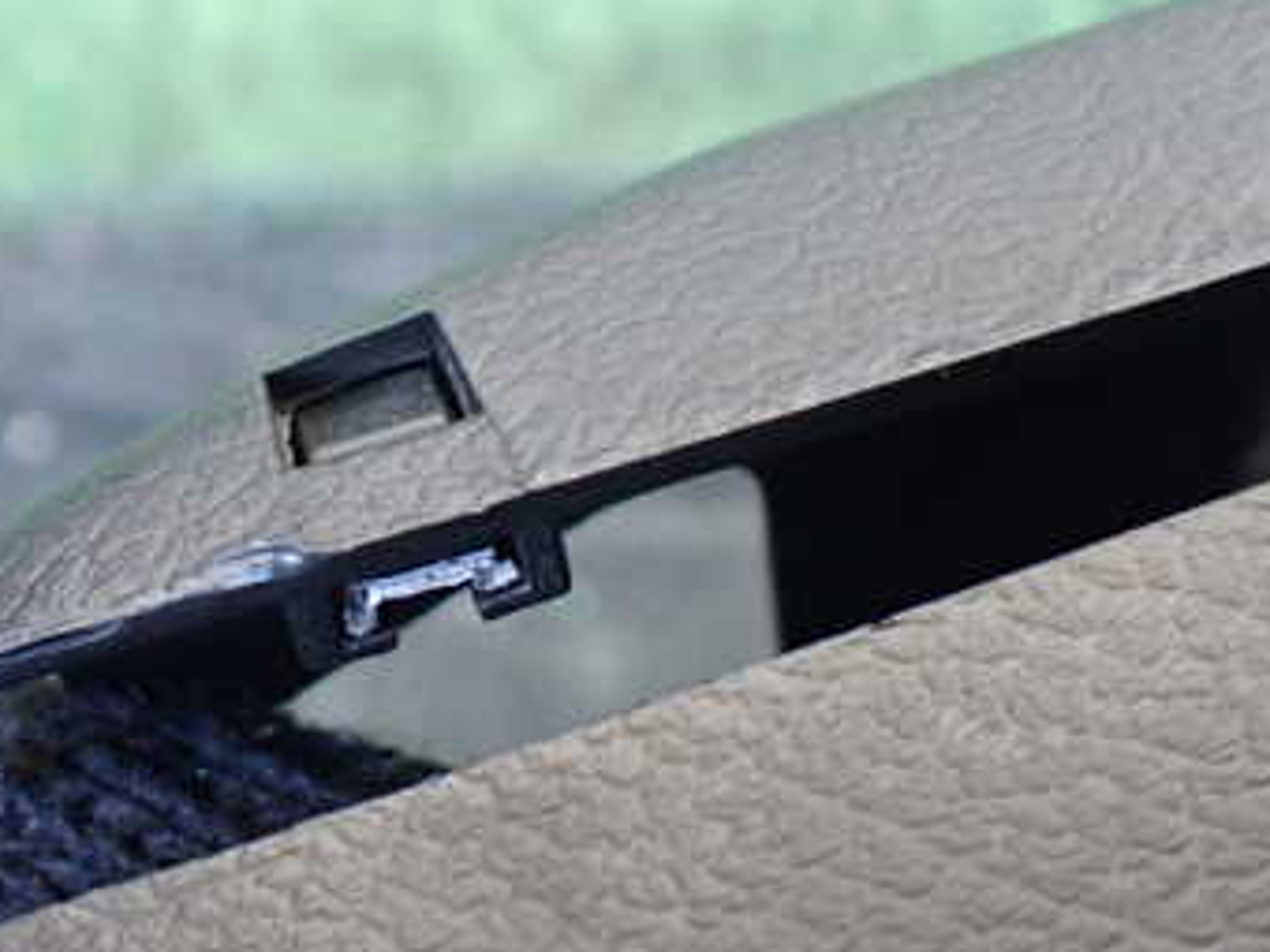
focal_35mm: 53
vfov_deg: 27.5
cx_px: 377
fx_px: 1944
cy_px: 504
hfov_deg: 35.6
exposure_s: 1/50
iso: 800
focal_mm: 5.4
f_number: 2.3
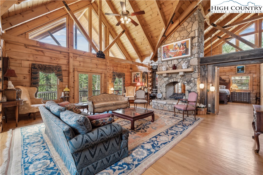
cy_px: 88
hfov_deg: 104.3
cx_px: 132
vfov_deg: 81.2
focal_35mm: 14
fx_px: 102
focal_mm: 14
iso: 160
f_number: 7.1
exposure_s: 1/8
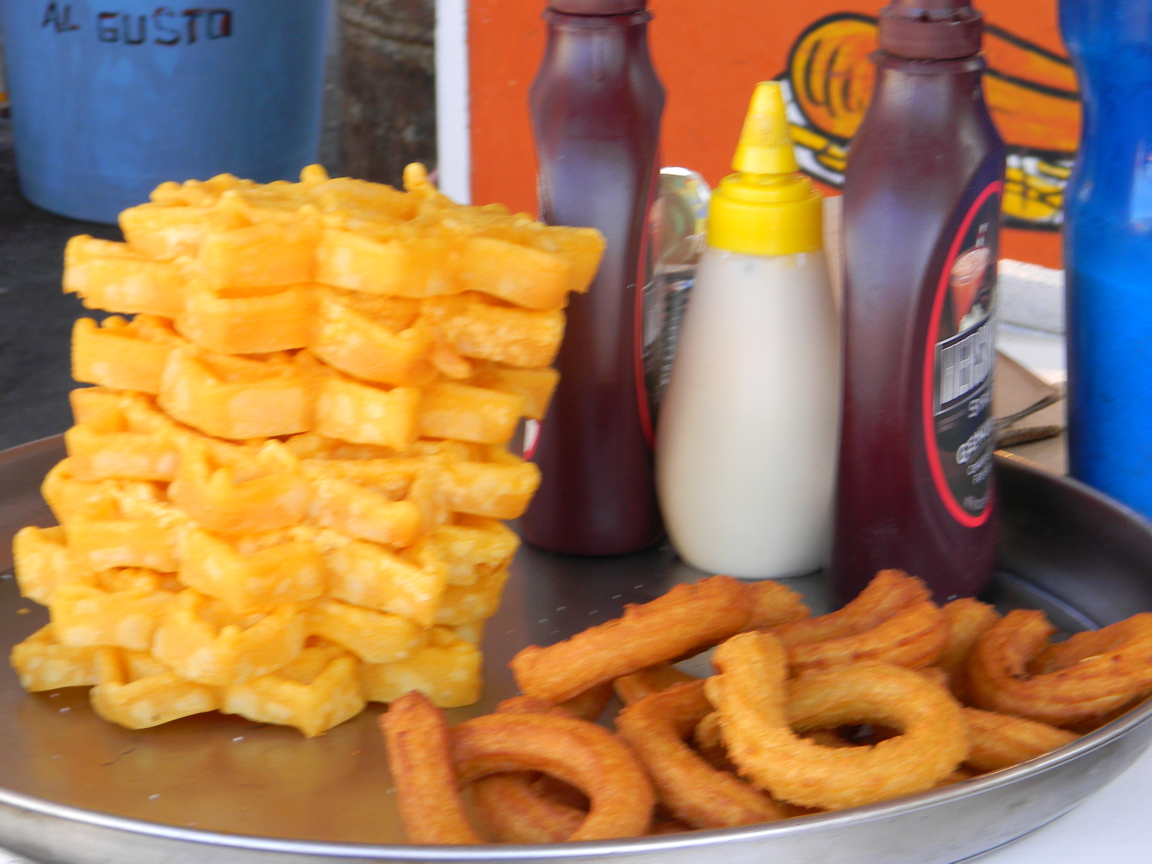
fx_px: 4060
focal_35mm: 122
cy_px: 403
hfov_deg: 16.1
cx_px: 657
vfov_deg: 12.1
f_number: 4.7
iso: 80
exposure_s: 1/22.6
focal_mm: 19
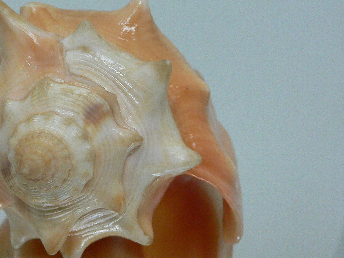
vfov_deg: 25.7
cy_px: 127
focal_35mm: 57
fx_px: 566
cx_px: 88
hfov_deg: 33.1
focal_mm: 4.6
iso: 200
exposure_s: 1/60
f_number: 2.8
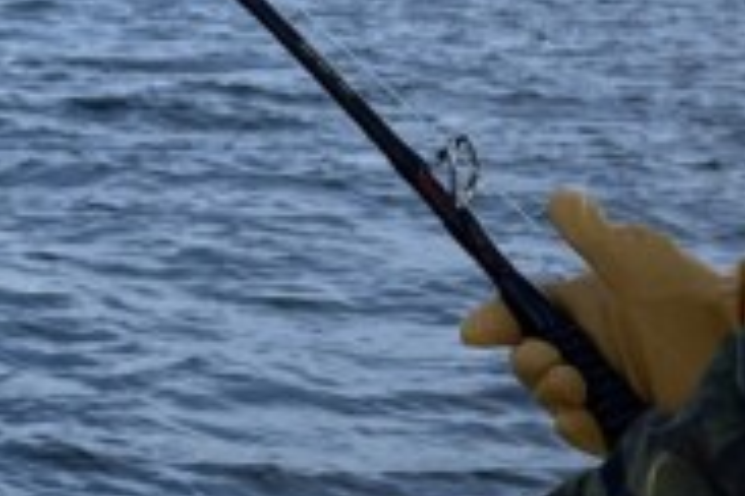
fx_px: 3125
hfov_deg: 13.5
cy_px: -102
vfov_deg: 9.0
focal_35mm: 151
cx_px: 61
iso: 50
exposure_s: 1/4115
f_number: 1.5
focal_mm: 5.7
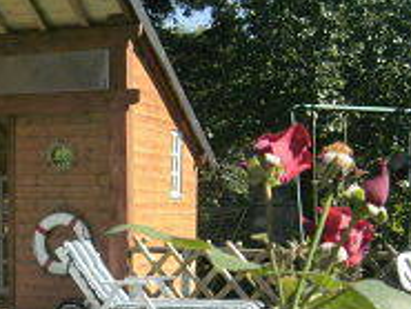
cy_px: 291
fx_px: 1105
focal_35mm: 93
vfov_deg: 15.7
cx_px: 0
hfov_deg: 20.4
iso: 400
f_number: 10.1
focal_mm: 7.61
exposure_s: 1/400
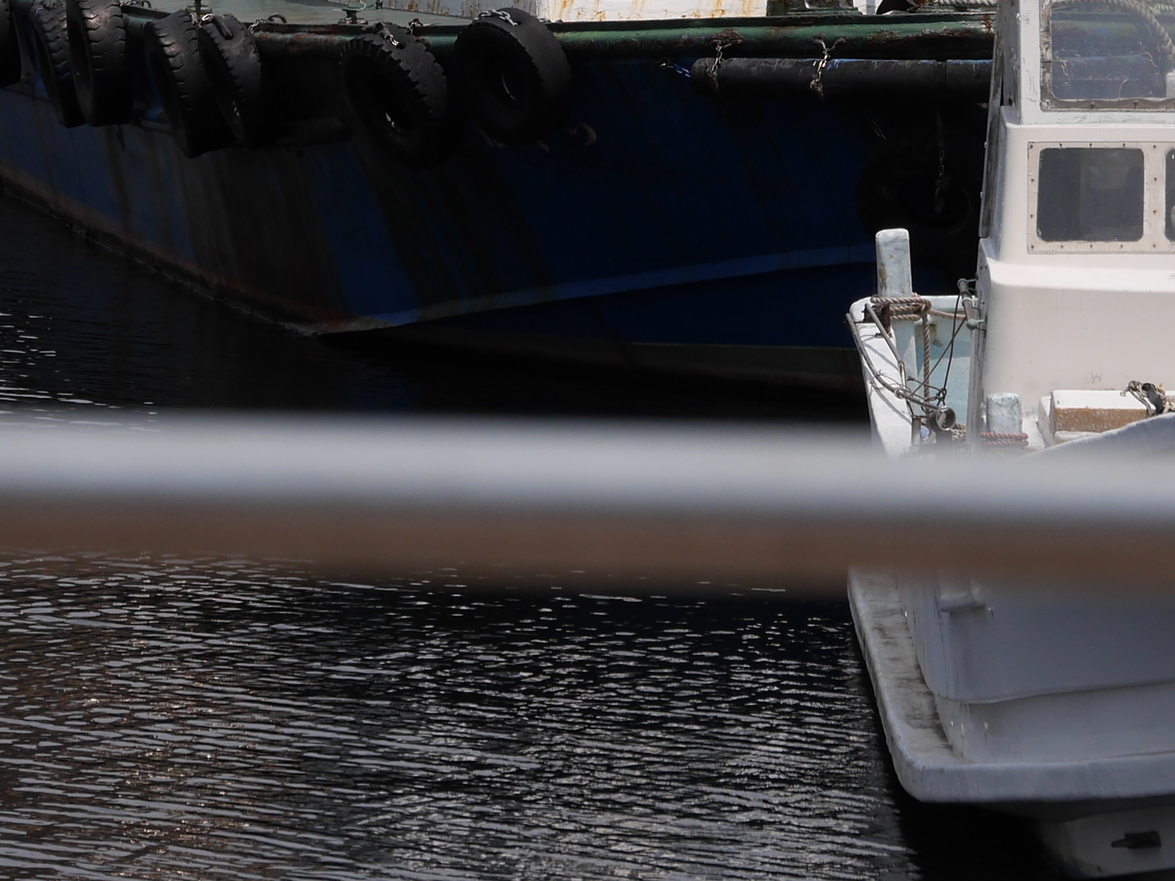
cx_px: 931
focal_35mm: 522
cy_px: -265
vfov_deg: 2.8
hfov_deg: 3.8
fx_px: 17716
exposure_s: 1/2000
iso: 200
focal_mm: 100
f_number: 5.6
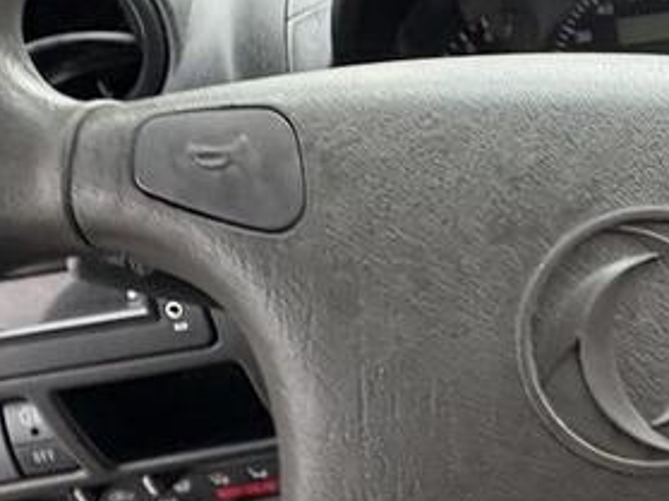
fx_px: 869
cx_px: 786
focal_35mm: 45
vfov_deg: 32.0
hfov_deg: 34.4
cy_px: 321
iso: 320
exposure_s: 1/60
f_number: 2.2
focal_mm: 2.22
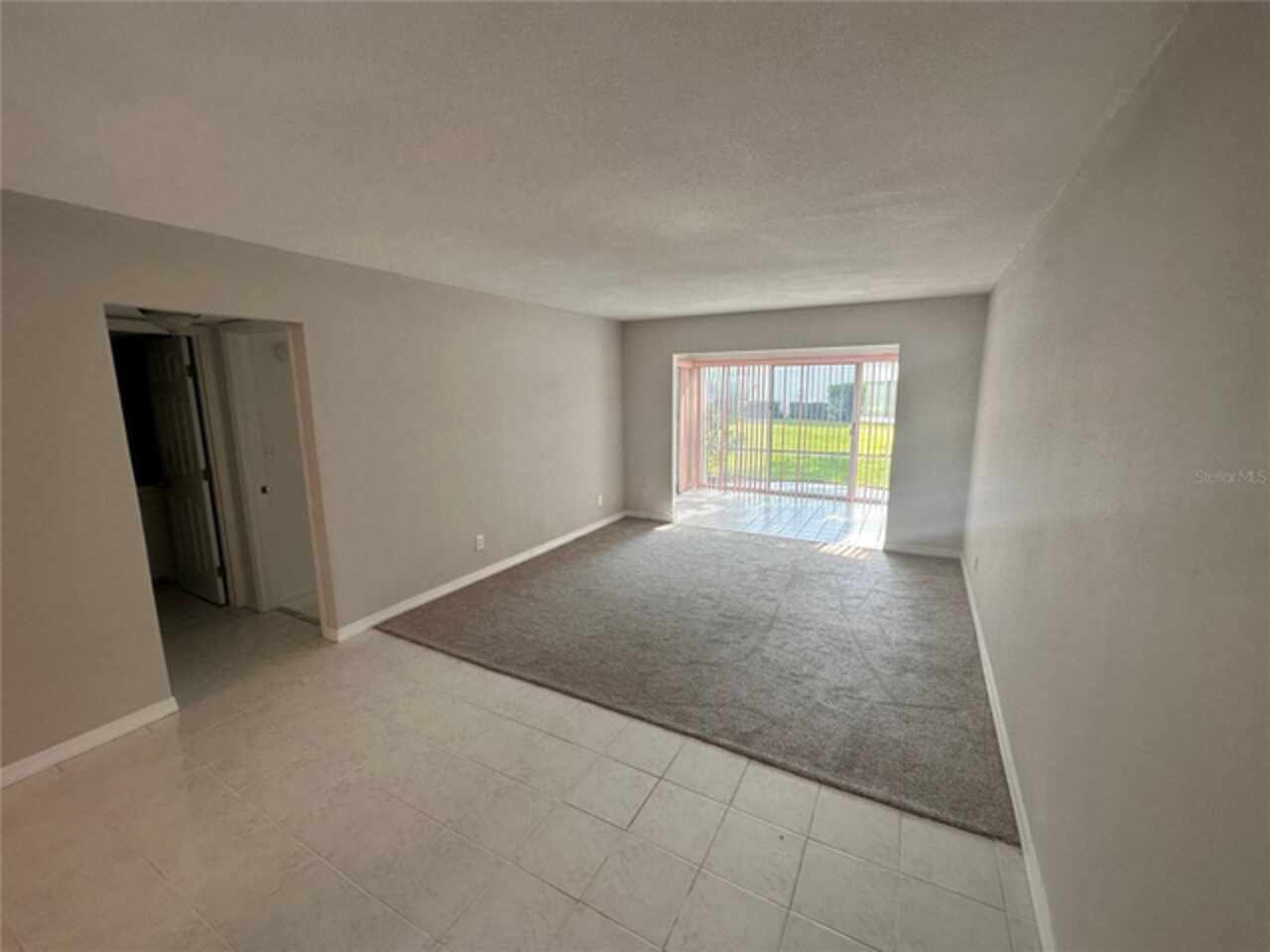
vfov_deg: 85.7
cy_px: 476
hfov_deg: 102.1
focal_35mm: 14
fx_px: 514
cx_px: 635
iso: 80
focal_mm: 2.22
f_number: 2.2
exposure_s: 1/120
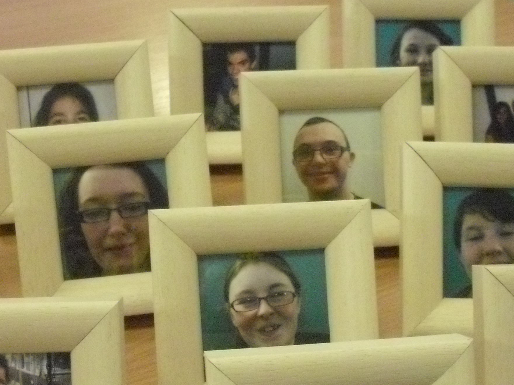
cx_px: 285
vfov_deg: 18.6
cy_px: 258
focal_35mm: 79
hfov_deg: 24.7
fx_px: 1173
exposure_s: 1/60
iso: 800
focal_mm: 6.2
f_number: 2.8
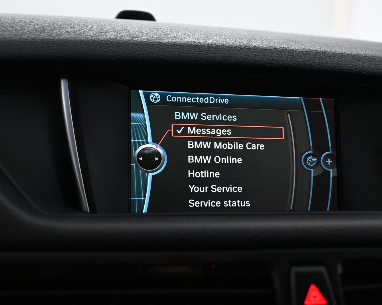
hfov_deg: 37.6
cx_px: 206
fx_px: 560
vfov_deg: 30.5
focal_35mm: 50
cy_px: 154
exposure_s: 1/50
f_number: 4.8
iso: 2000
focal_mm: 29
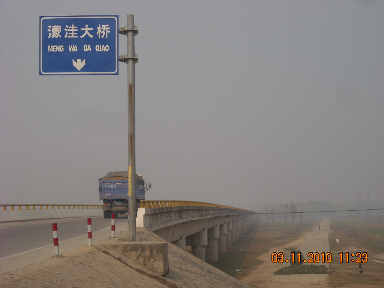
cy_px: 144
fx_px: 1165
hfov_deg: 18.7
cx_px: 192
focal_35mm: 105
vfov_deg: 14.1
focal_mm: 17.1
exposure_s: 1/201
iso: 64
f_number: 9.3
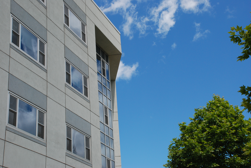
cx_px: 126
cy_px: 84
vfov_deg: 22.7
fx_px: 419
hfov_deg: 33.4
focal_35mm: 60
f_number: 11
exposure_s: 1/500
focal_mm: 40
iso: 320
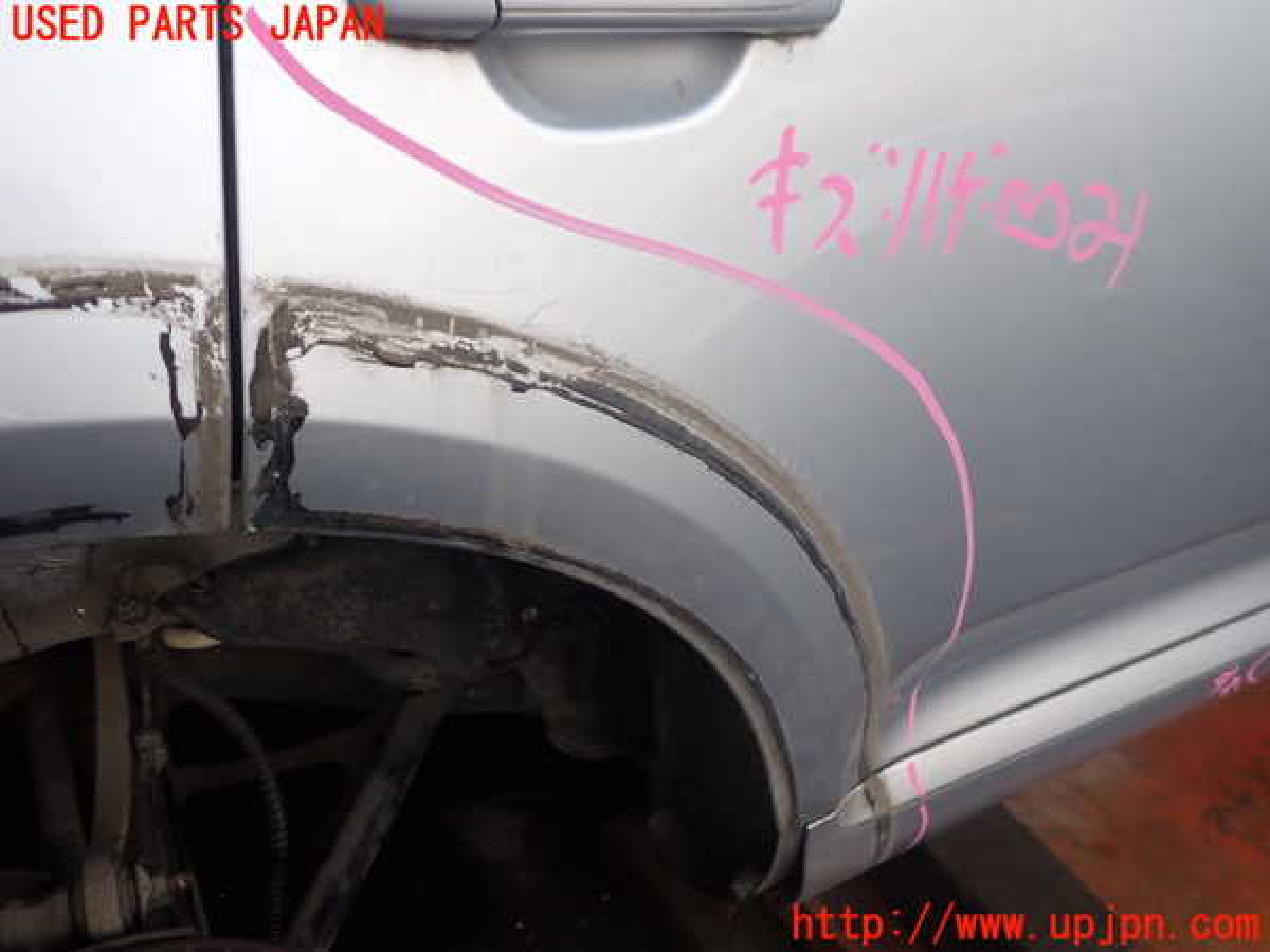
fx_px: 1101
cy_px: 476
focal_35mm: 30
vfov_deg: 46.8
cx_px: 635
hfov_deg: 60.0
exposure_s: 1/125
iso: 125
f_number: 2.3
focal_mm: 5.4
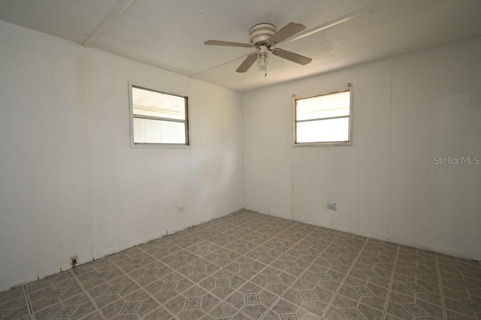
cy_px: 160
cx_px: 240
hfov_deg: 100.4
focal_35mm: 15
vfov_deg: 77.3
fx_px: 200
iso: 450
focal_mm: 10
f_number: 4.5
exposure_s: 1/60
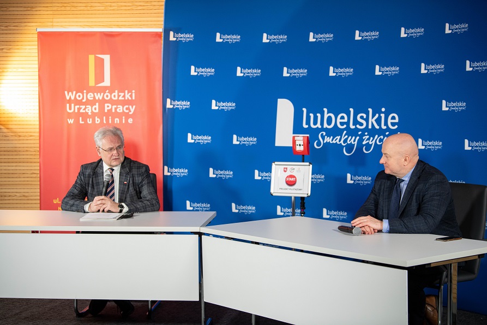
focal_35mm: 70
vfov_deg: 19.4
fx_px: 947
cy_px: 162
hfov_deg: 28.8
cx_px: 244
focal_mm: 70
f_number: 3.2
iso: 1000
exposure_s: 1/100
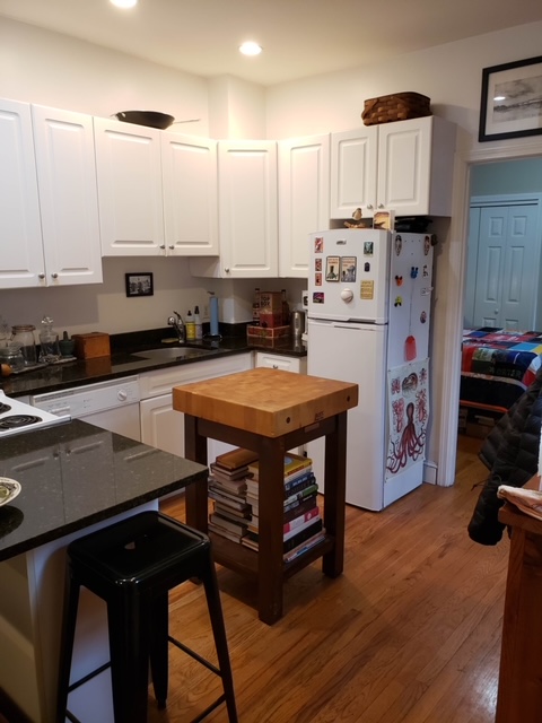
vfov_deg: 67.3
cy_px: 362
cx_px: 271
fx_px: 543
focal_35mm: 26
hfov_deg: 53.1
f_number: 2.4
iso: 250
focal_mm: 4.3
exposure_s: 1/40
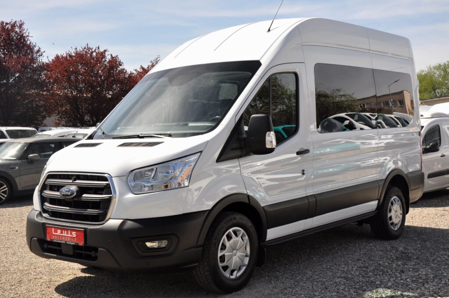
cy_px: 149
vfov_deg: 28.0
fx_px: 598
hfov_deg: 41.2
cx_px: 224
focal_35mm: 48
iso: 500
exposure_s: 1/320
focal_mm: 32
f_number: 10
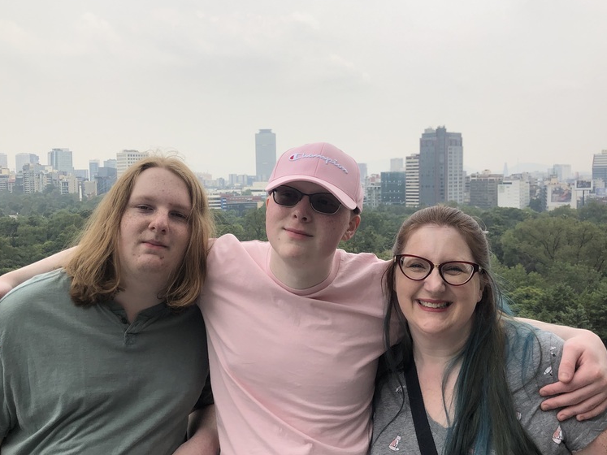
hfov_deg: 54.0
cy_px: 212
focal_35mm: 34
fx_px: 596
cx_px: 293
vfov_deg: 41.8
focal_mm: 3.99
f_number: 1.8
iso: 20
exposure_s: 1/1333
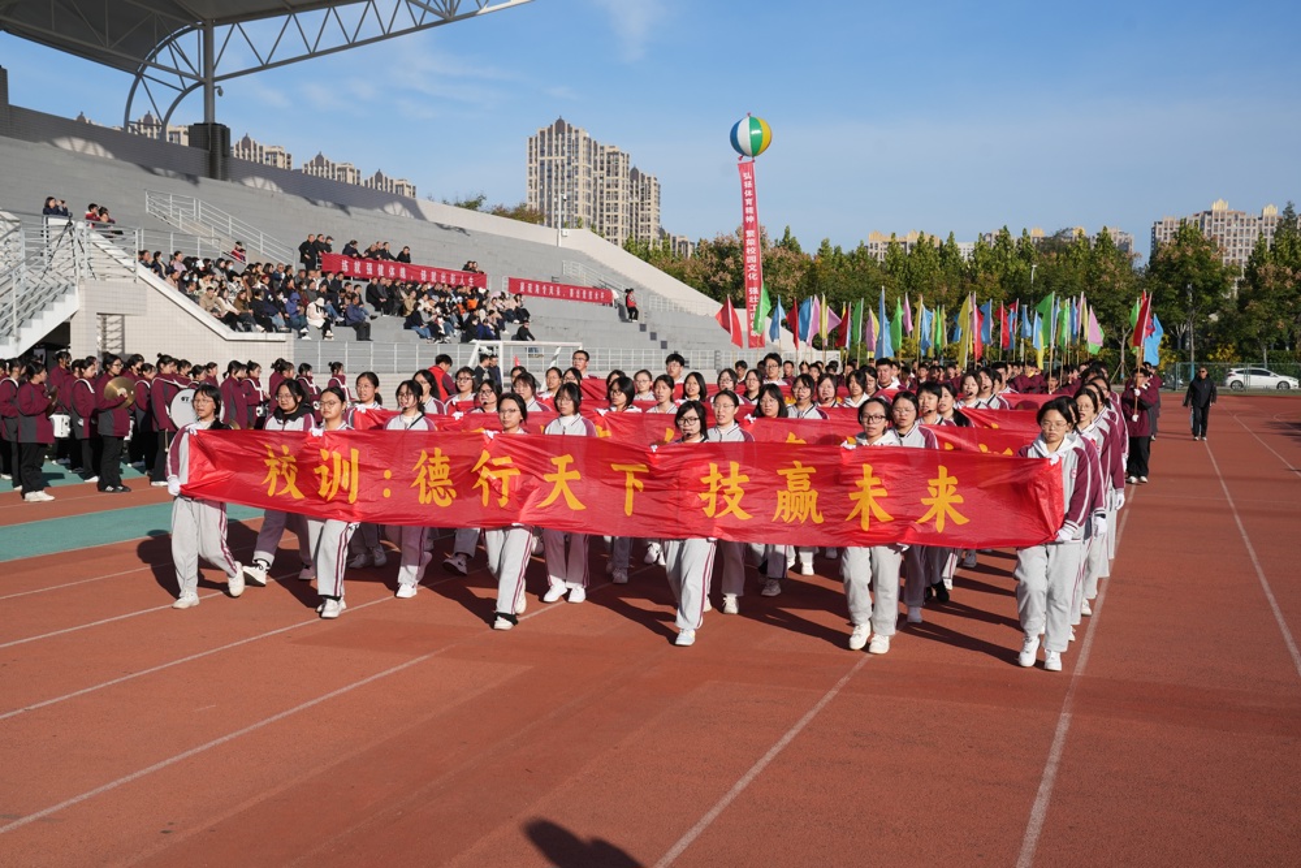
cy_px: 434
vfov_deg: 30.5
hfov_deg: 44.5
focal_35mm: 44
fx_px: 1590
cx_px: 650
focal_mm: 44
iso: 320
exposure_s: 1/1250
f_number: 7.1
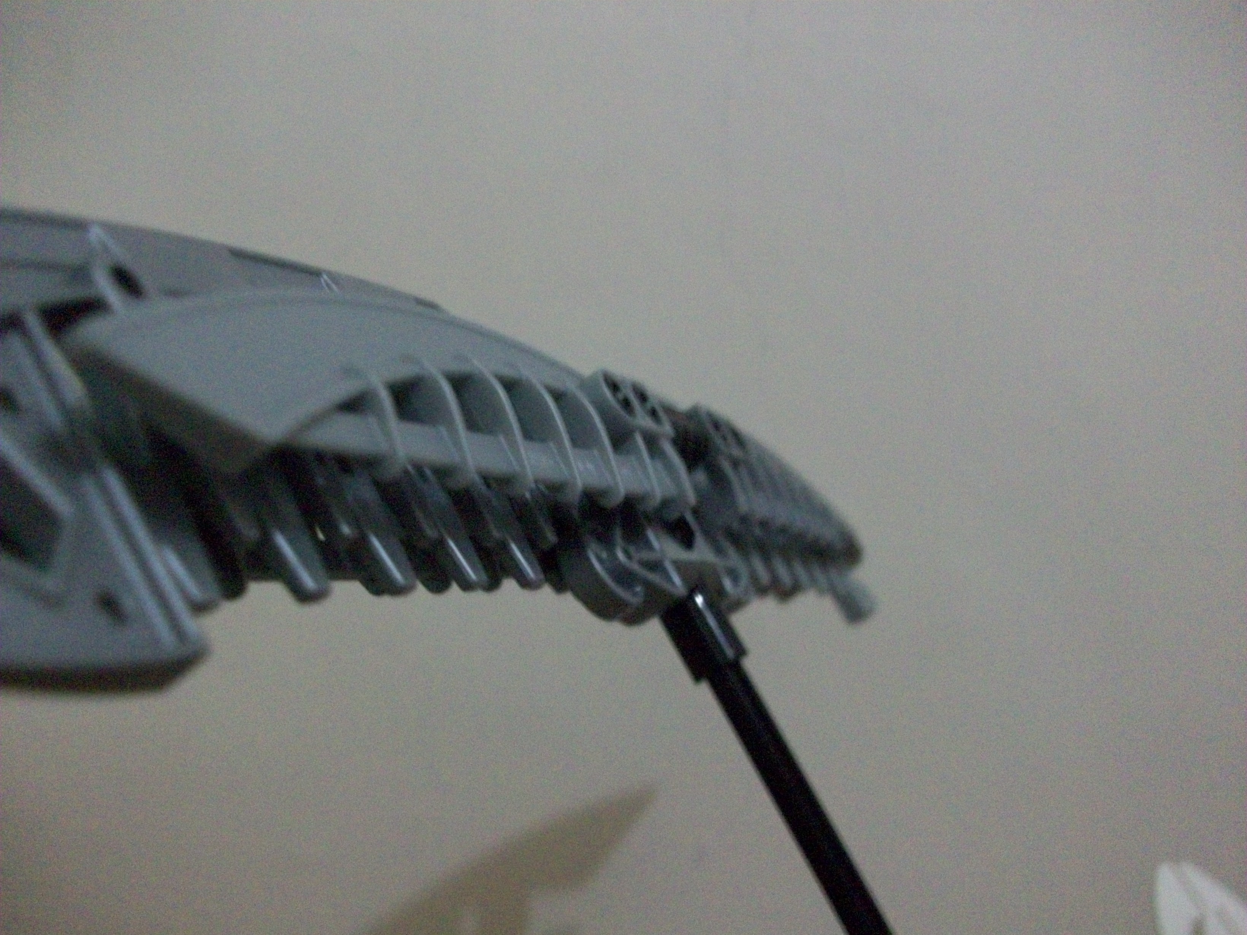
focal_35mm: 34
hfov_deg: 54.0
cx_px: 624
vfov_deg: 41.8
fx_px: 1225
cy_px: 468
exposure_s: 1/8
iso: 320
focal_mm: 5.7
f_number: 2.8
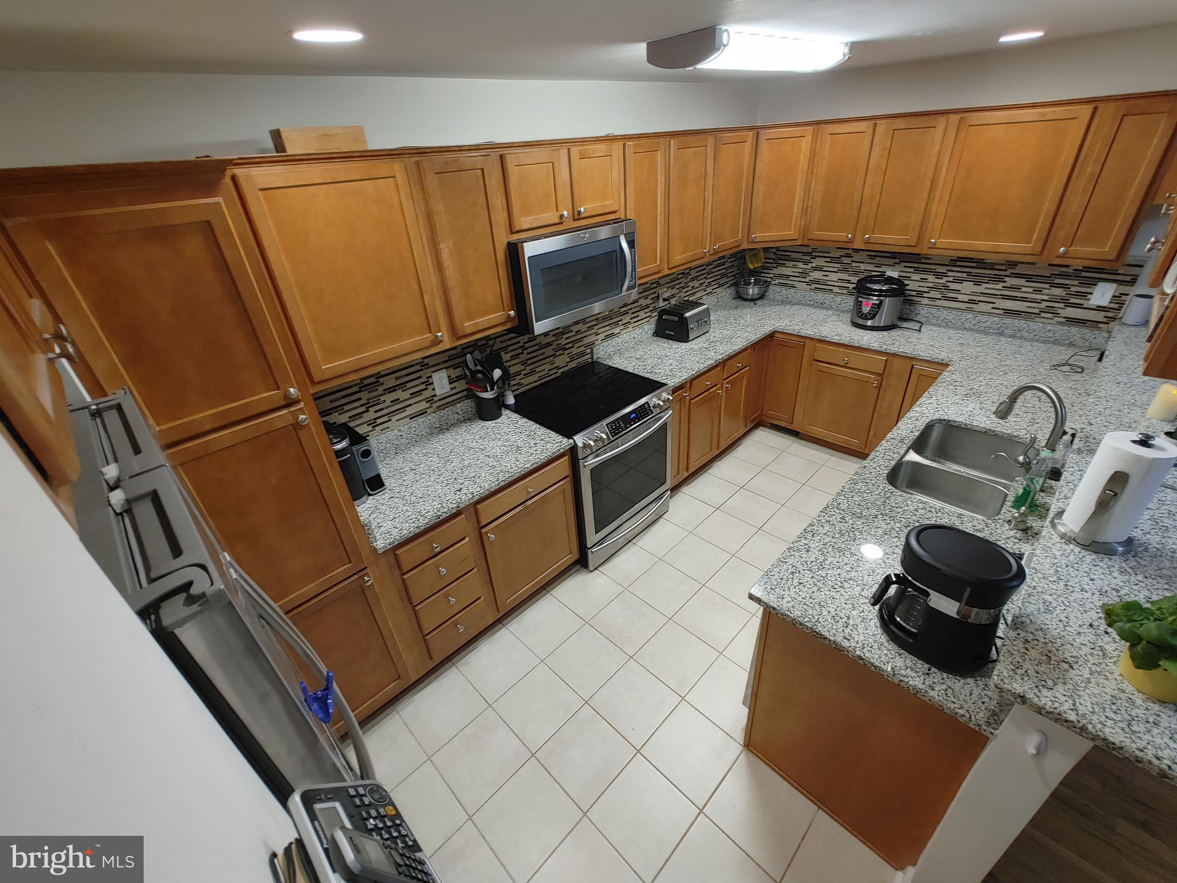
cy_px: 442
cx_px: 588
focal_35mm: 15
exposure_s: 1/24
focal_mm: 1.78
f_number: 1.9
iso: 250
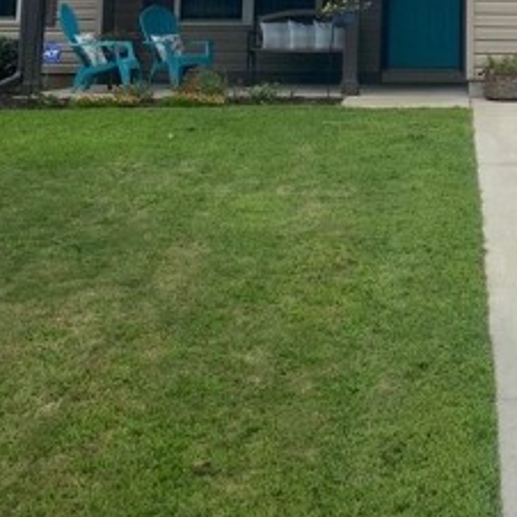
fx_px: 1318
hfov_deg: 21.8
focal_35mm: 78
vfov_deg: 20.3
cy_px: -153
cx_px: 448
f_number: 1.8
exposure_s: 1/1927
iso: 32
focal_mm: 4.25
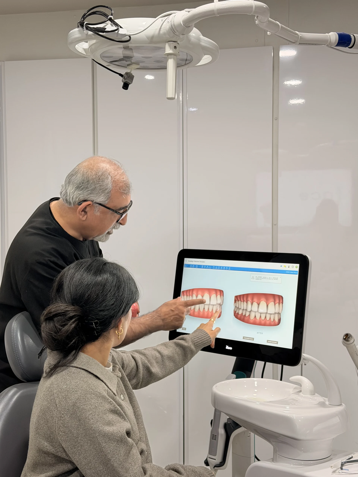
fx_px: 662
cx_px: 179
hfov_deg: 30.3
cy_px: 238
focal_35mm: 48
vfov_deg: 39.7
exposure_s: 1/60
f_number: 1.78
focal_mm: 6.76
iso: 64
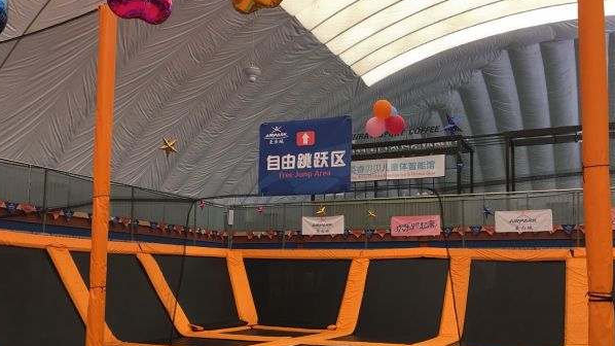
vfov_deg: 31.7
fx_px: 603
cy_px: 231
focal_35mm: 37
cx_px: 301
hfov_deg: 54.0
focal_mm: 4.15
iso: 50
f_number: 2.2
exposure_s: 1/33
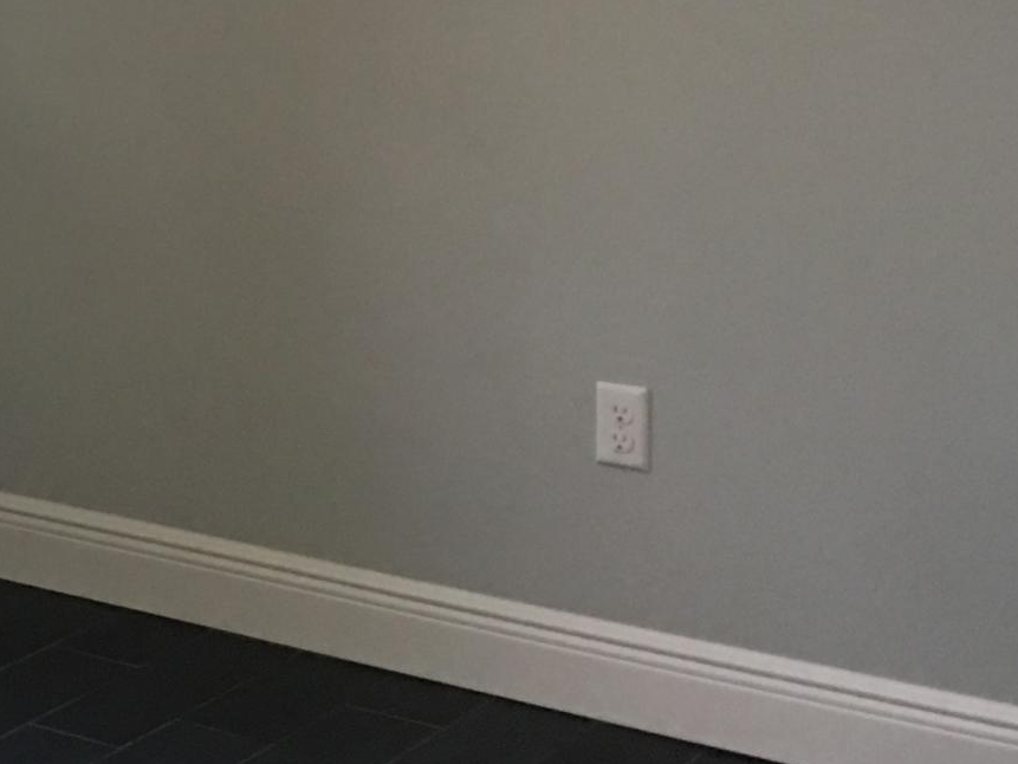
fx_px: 2971
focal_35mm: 101
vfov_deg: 14.3
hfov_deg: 17.7
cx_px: -445
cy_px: -96
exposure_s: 1/15
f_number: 2.2
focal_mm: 4.15
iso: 100
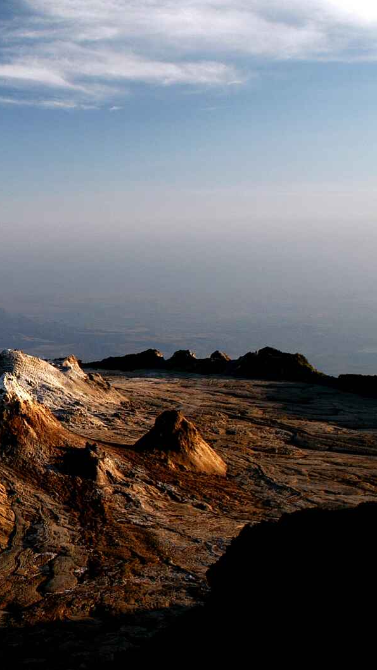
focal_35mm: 57
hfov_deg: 19.7
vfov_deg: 36.6
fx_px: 1013
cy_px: 336
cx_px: -88
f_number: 4.5
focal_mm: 24
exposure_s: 1/125
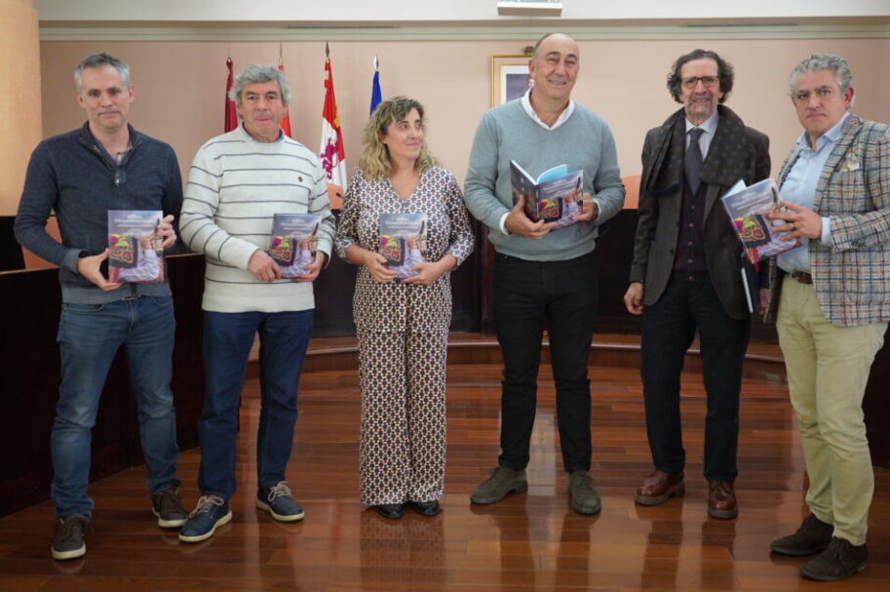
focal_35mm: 37
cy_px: 272
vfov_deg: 35.9
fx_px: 914
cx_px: 469
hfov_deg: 51.9
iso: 2000
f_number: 4
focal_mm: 33
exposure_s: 1/160
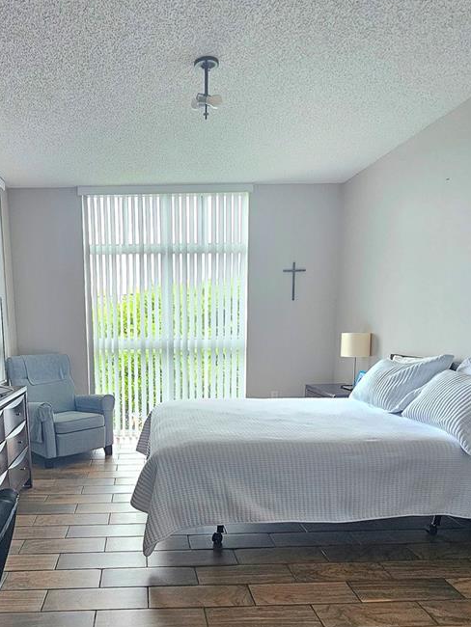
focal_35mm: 24
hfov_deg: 55.5
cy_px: 394
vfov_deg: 70.4
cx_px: 153
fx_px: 435
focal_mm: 2.2
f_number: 2.2
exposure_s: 1/60.2
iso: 80
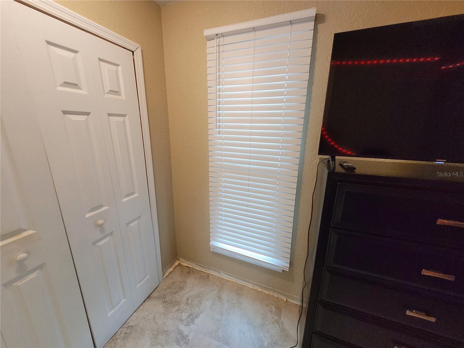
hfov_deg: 106.2
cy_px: 174
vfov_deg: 89.9
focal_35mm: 13
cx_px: 232
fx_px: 174
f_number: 2.2
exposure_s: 1/60
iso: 320
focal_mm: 1.74
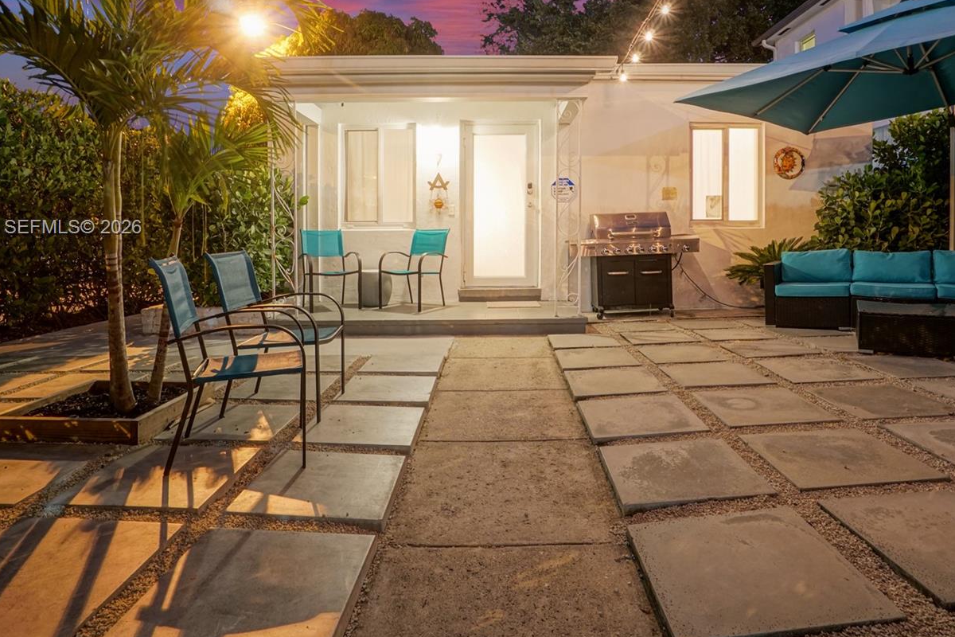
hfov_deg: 83.7
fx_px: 531
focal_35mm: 20
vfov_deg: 60.9
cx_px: 531
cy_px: 229
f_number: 9
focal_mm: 10
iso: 500
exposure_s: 5
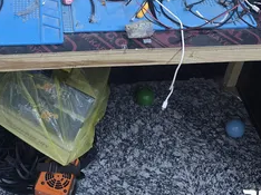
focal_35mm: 63
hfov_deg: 30.3
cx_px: 71
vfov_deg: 22.2
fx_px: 475
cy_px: -7
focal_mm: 6.3
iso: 640
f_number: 1.7
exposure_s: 1/100
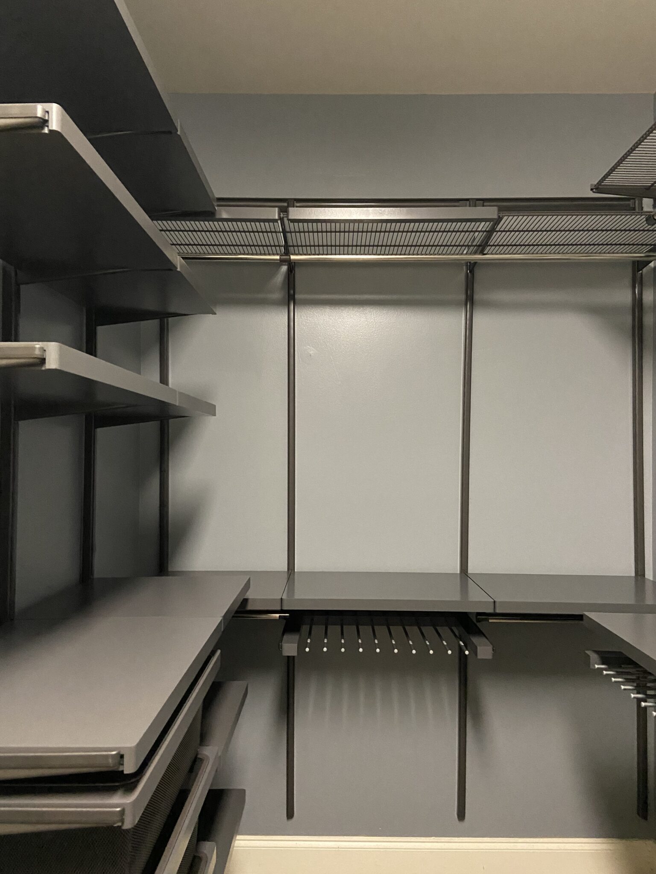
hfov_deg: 53.1
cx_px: 328
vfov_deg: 67.3
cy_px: 437
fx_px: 657
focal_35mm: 26
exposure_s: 1/30
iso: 800
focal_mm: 4.25
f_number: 1.8
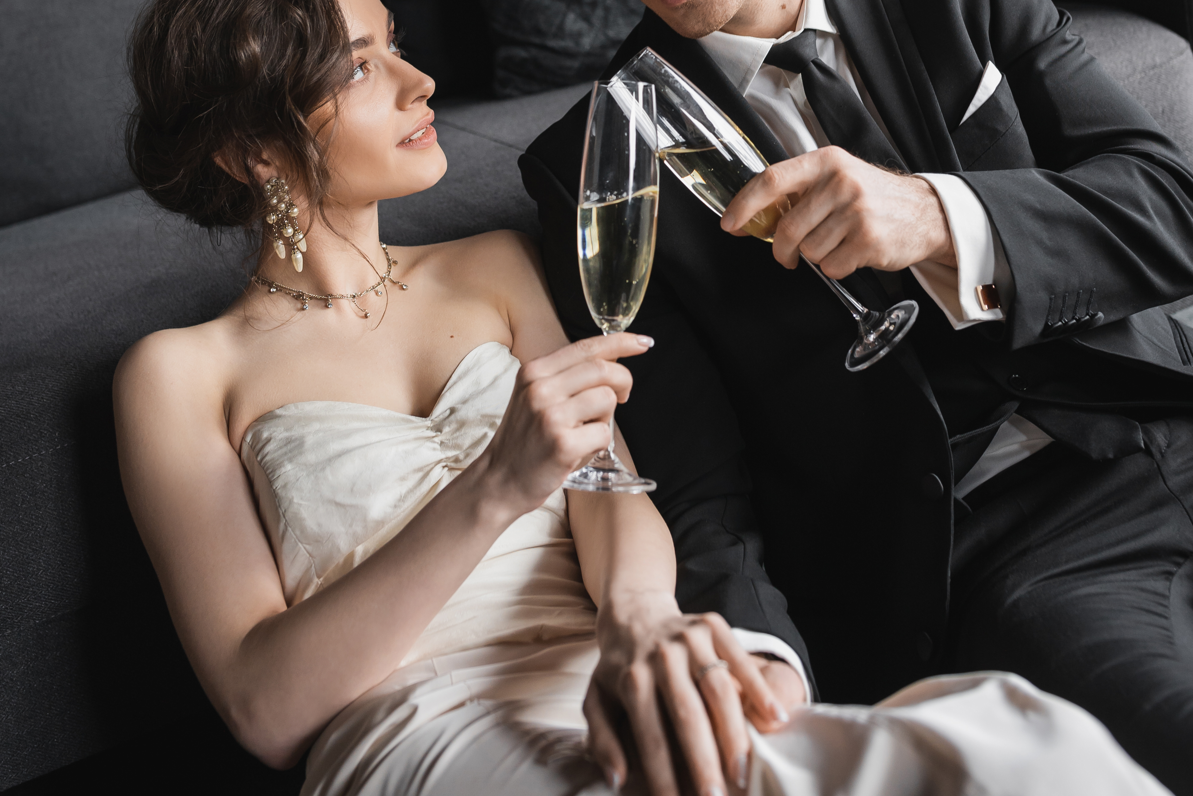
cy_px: 3
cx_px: 602
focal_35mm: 53
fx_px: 1756
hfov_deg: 37.5
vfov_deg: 24.4
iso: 320
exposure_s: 1/320
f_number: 2.8
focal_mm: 35
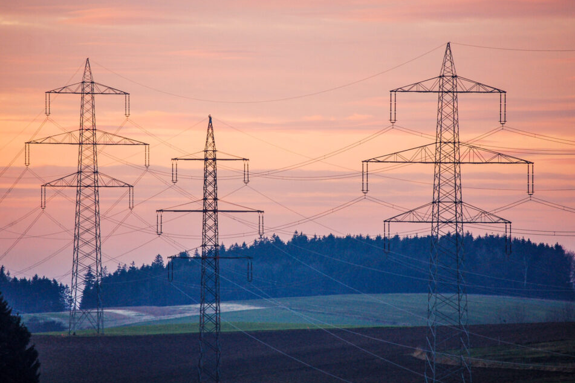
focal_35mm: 323
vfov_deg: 4.3
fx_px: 5156
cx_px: 276
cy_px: 189
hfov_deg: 6.4
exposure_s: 1/60
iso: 400
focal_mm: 200
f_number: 5.6
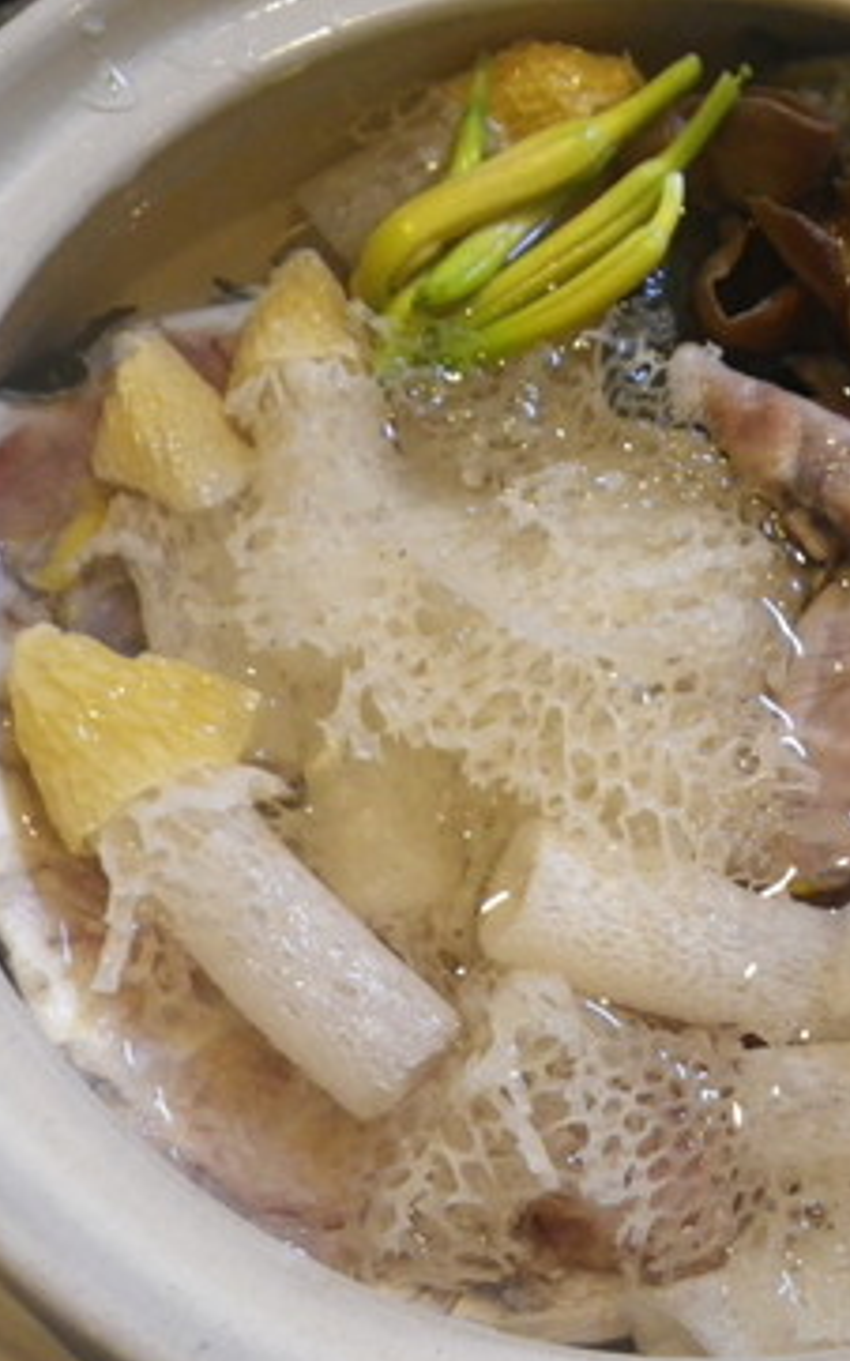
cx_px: 707
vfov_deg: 47.2
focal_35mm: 42
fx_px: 1558
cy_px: 688
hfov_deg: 29.7
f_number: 3.5
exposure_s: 1/50
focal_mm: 5
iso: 500
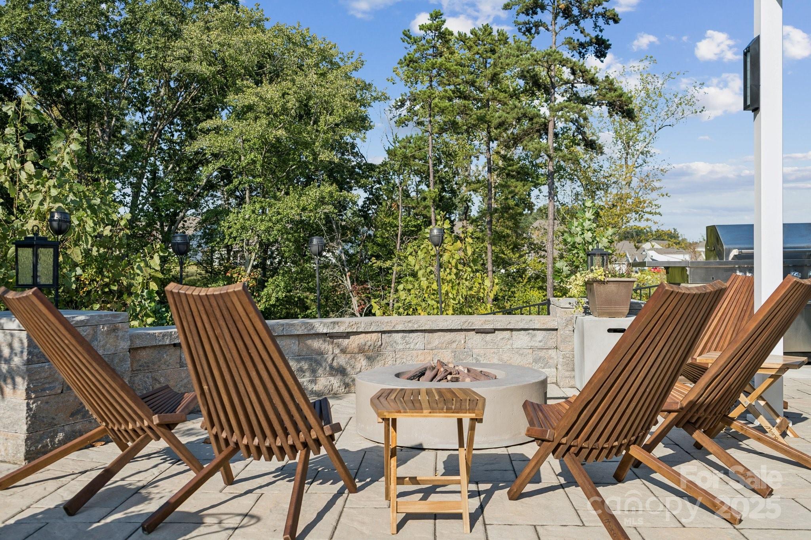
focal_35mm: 32
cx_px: 406
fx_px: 721
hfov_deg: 58.7
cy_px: 270
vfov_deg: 41.1
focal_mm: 32
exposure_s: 1/500
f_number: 5
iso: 100
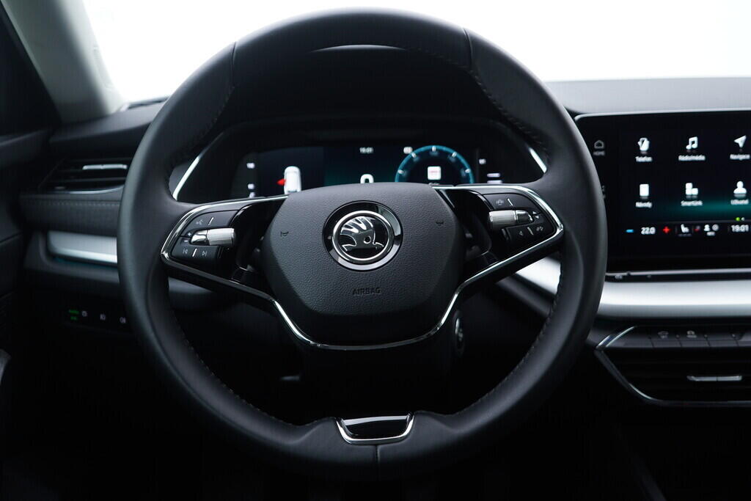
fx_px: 751
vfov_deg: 36.9
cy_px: 250
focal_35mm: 36
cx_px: 376
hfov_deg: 53.1
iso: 160
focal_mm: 24
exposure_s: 1/40
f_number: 2.8
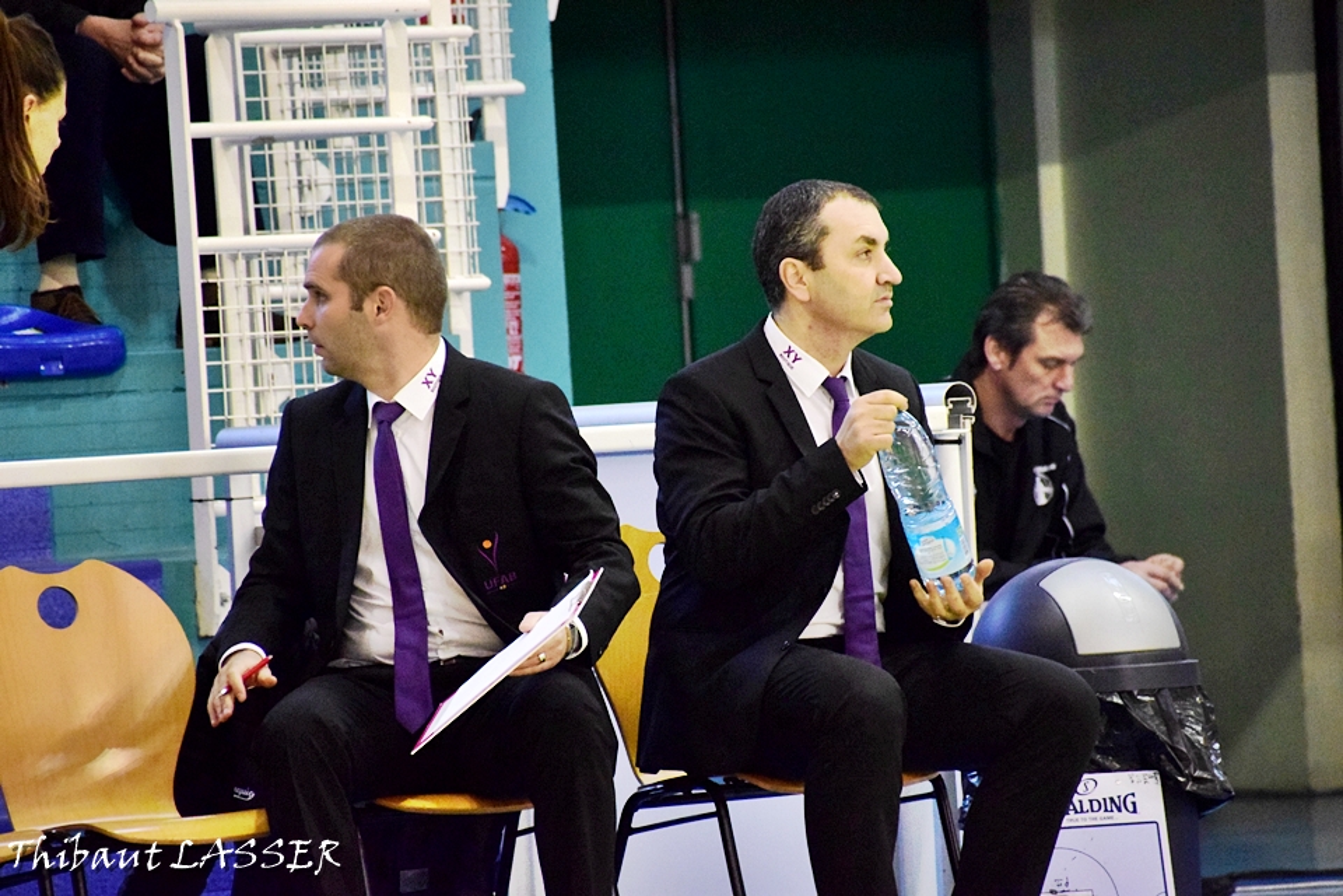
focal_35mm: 375
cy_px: 448
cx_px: 672
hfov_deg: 5.5
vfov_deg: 3.7
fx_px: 13988
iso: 8000
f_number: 6.3
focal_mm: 250
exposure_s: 1/250
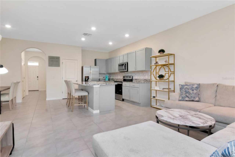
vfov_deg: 63.2
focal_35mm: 20
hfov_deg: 85.5
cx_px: 118
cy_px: 78
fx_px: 127
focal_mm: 13
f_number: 11
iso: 1000
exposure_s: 1/15
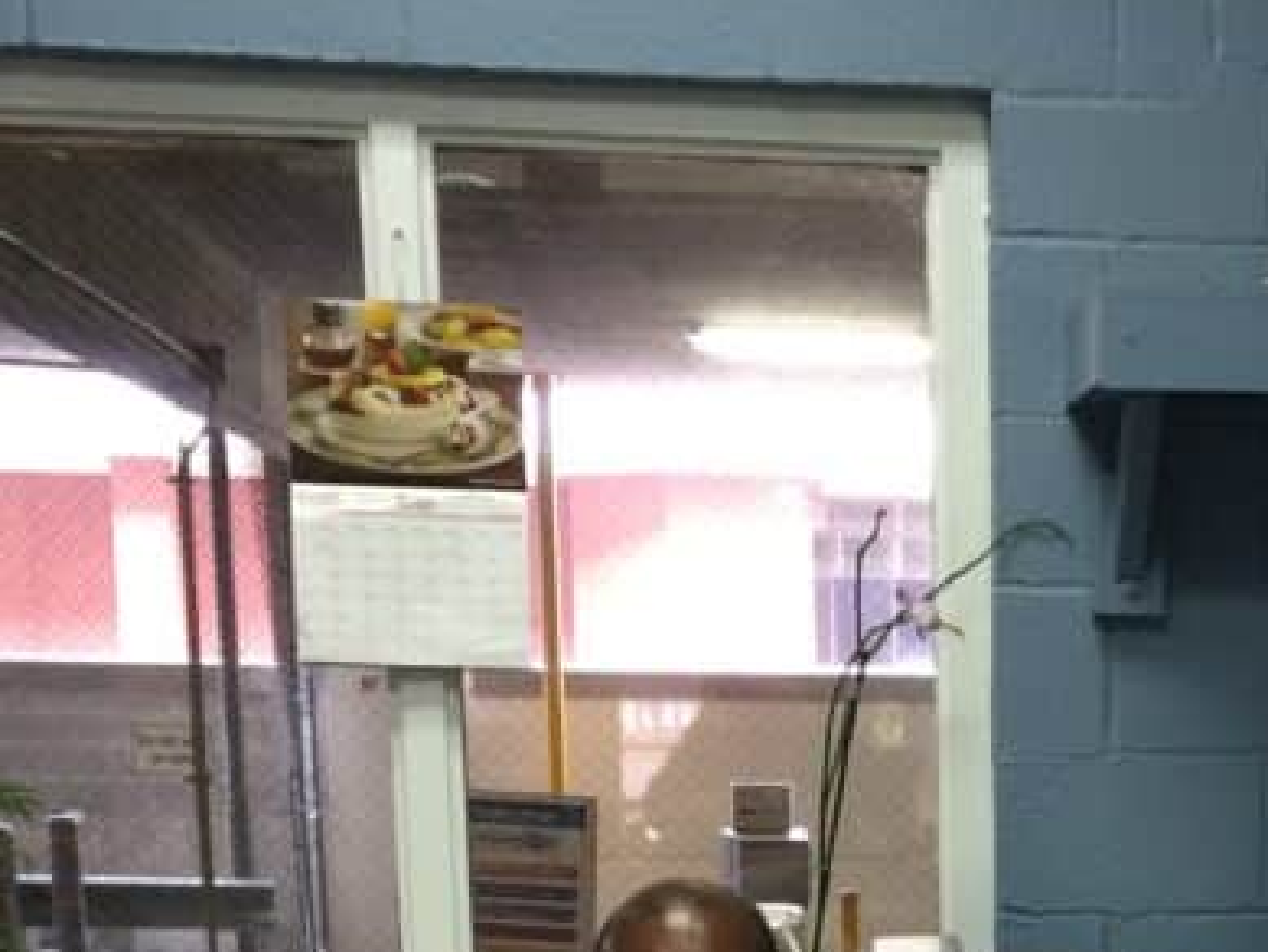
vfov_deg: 17.5
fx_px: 2895
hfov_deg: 23.8
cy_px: 1236
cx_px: 1226
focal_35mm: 79
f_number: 2.2
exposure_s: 1/30
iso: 160
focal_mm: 4.12
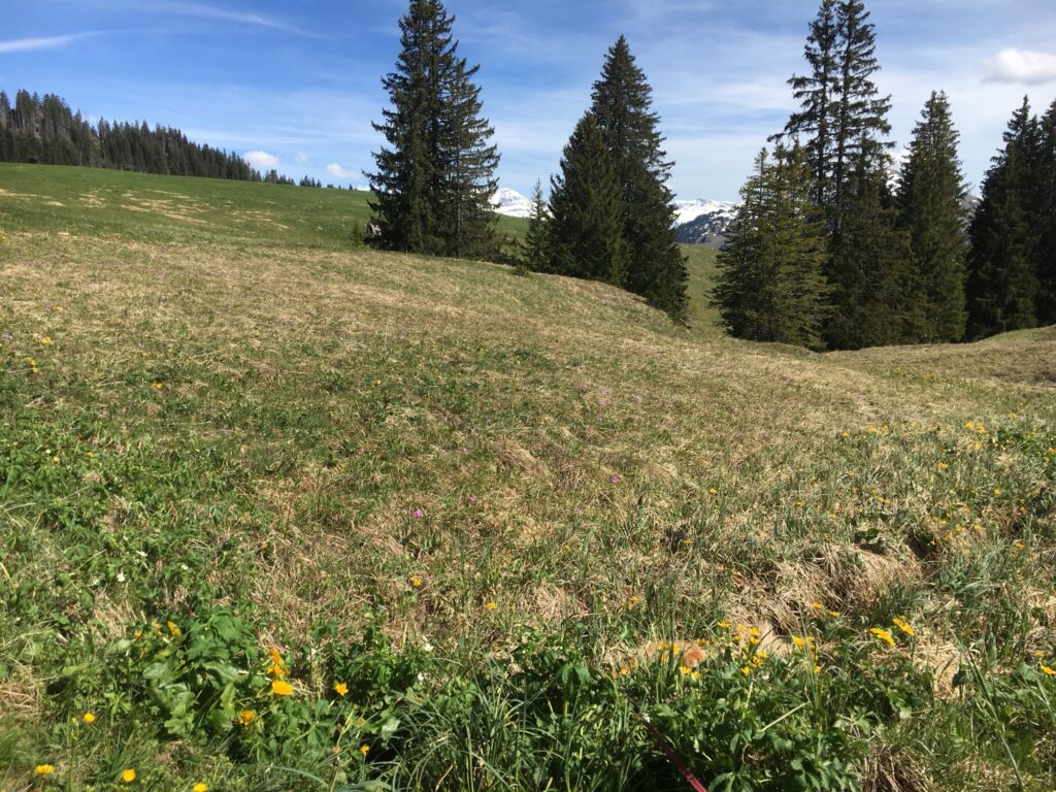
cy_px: 396
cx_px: 528
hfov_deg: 61.7
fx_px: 885
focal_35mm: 29
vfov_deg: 48.2
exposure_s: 1/1832
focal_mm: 4.15
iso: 25
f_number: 2.2
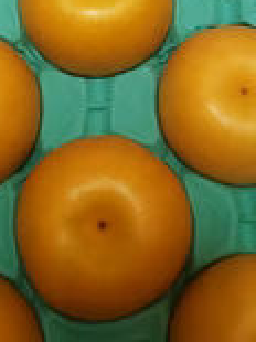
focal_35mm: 67
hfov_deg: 21.9
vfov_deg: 27.8
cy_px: 24
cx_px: 110
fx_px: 662
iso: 320
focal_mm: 4.3
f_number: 1.5
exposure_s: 1/33
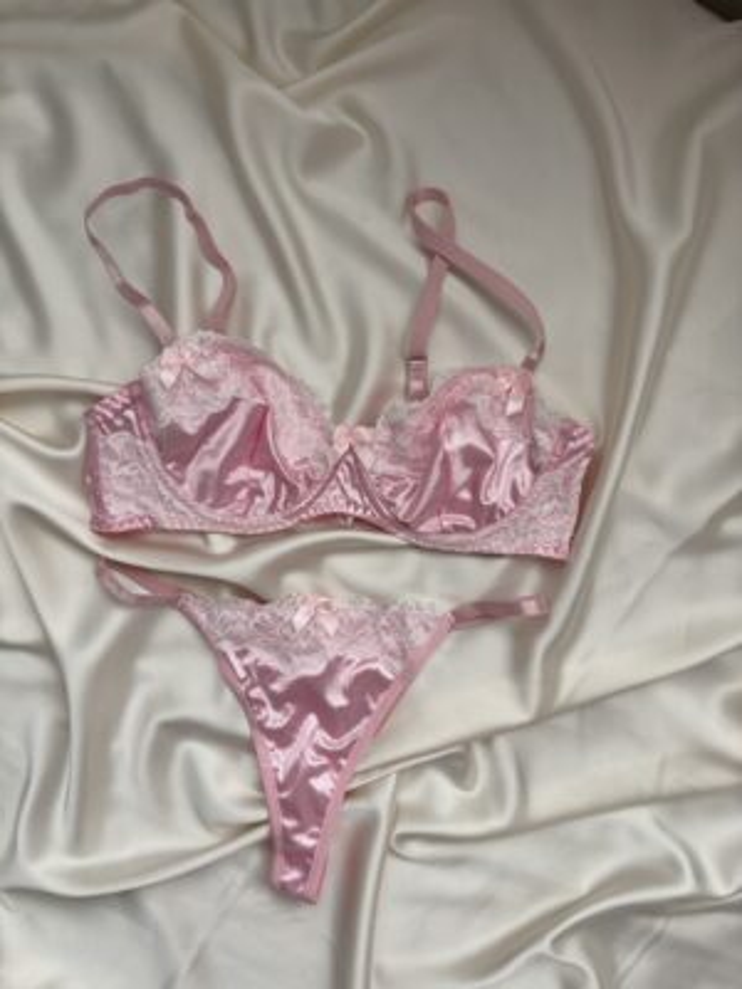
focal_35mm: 26
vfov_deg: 67.3
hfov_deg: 53.1
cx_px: 371
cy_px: 494
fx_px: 743
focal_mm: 5.96
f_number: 1.6
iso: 50
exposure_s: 1/361
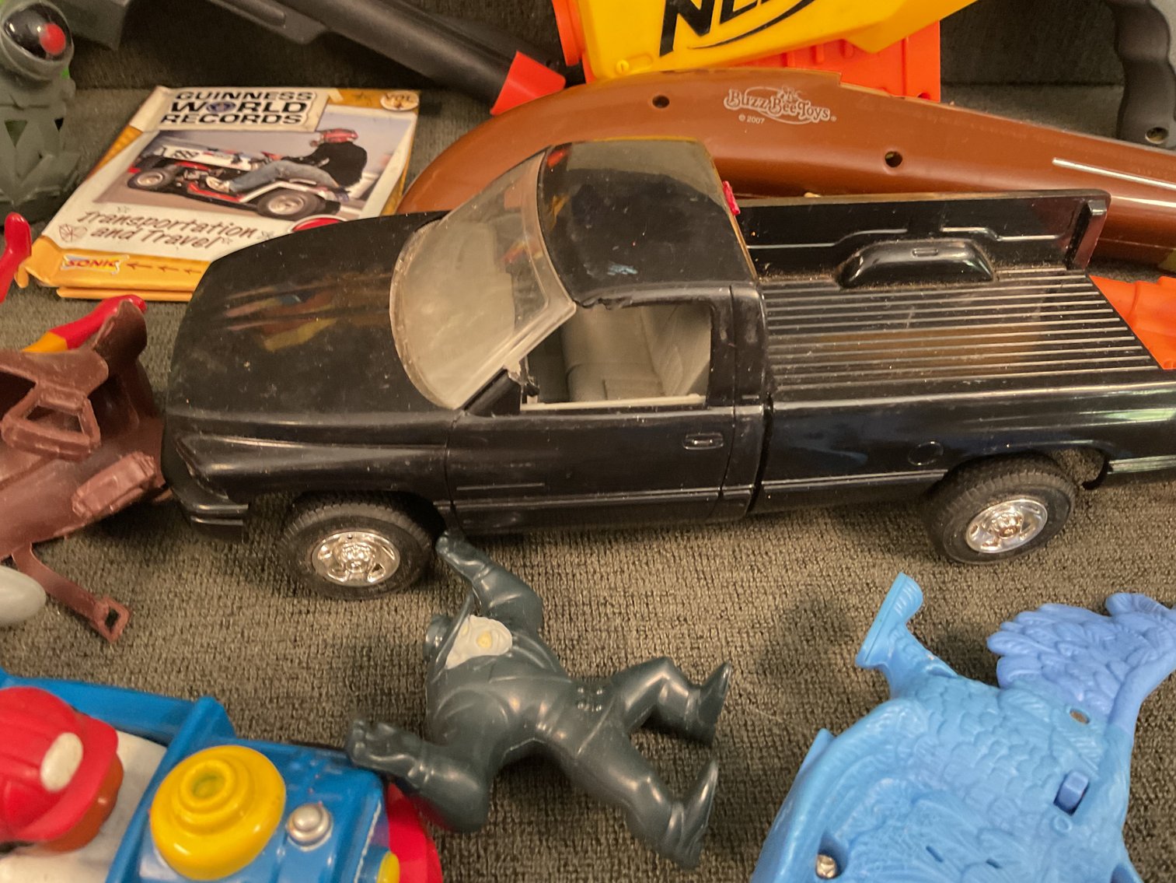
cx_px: 588
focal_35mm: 29
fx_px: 985
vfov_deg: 48.2
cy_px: 442
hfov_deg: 61.7
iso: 320
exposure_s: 1/40
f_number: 1.8
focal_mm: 3
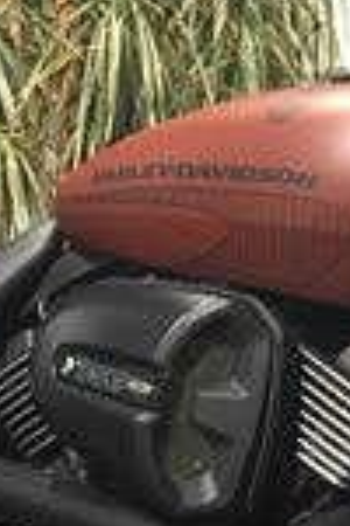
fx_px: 1881
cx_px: 396
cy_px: 400
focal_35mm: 129
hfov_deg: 10.5
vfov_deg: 15.8
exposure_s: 1/15
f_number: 2.2
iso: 100
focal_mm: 4.15
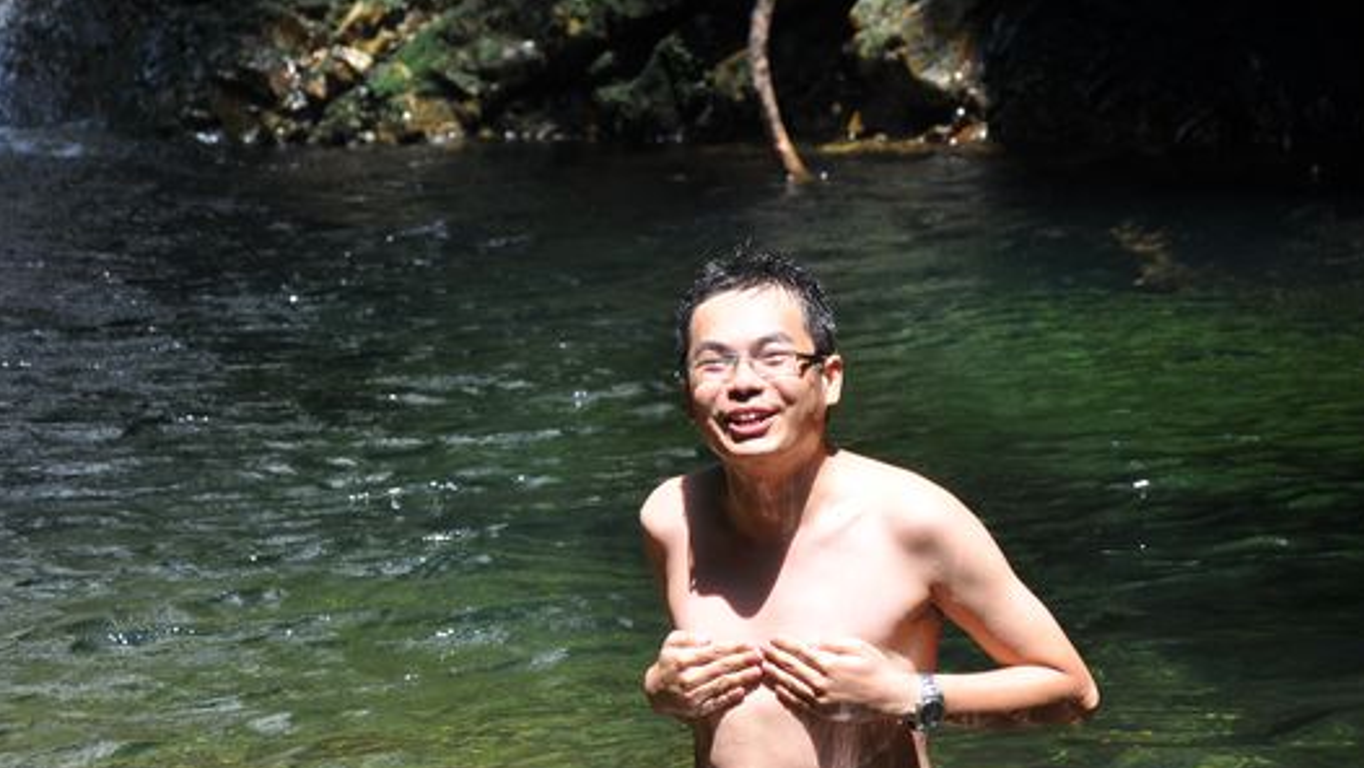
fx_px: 6800
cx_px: 814
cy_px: 371
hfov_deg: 11.4
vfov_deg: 6.5
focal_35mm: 188
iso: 250
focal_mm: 90
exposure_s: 1/250
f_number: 5.6
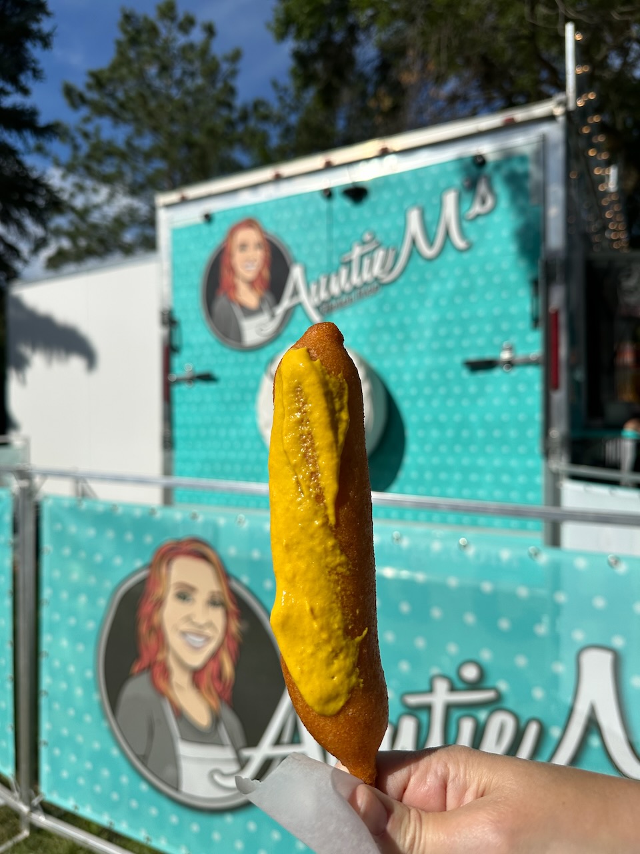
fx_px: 592
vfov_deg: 71.6
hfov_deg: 56.8
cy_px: 427
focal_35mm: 24
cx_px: 320
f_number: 1.78
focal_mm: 6.86
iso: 80
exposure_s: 1/12048
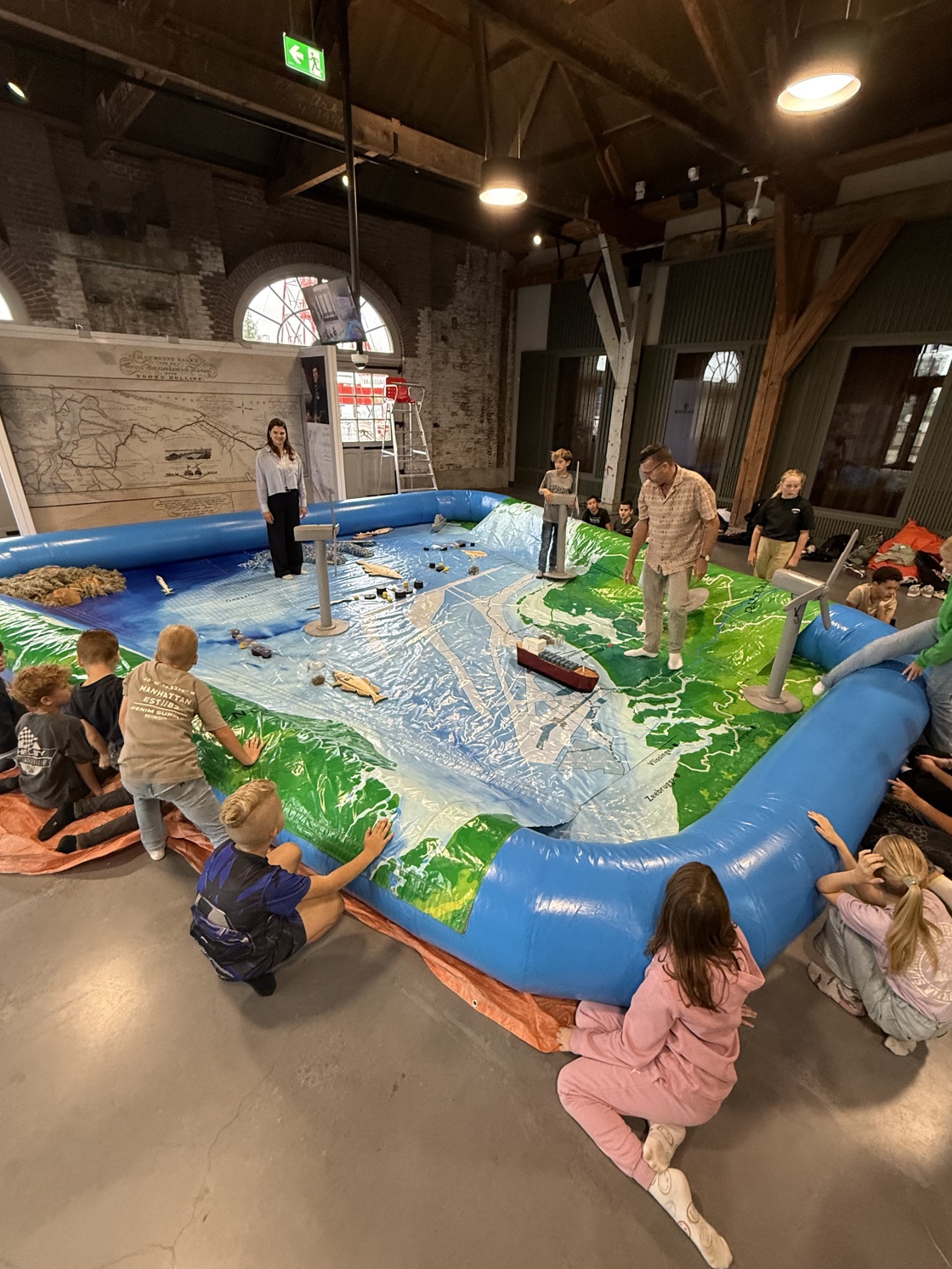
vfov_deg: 98.1
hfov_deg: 81.8
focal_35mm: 15
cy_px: 651
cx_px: 473
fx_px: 550
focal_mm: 2.22
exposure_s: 1/100
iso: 320
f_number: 2.2
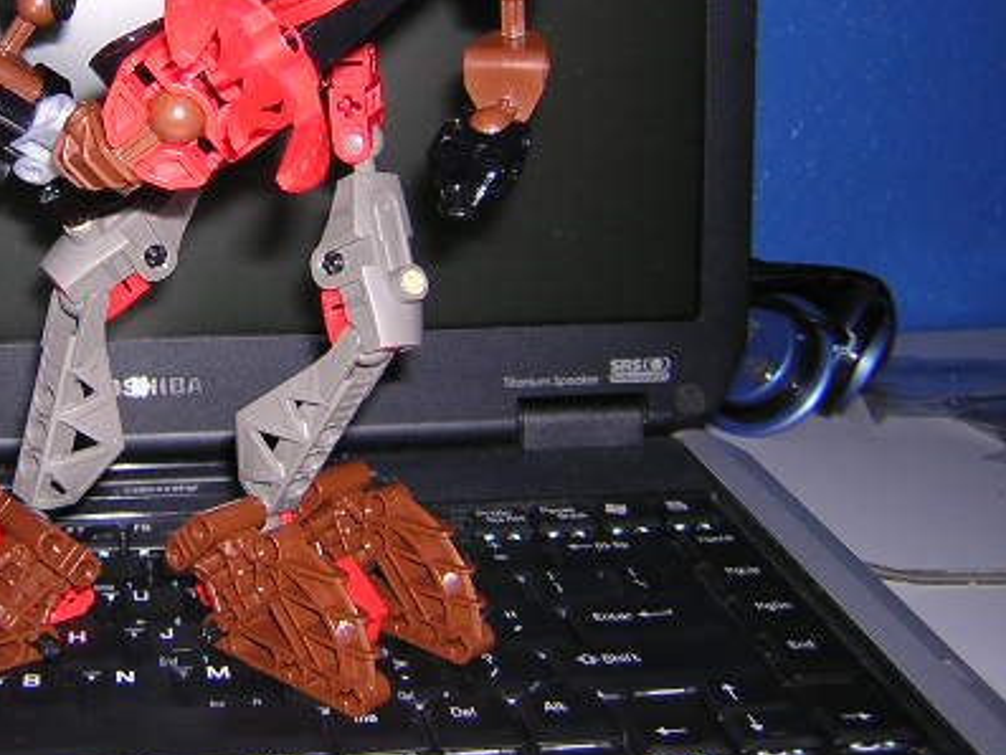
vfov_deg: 24.9
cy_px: 180
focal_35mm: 58
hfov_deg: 32.5
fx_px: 1686
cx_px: 238
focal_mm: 4.7
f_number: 2.6
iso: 100
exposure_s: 1/60.1
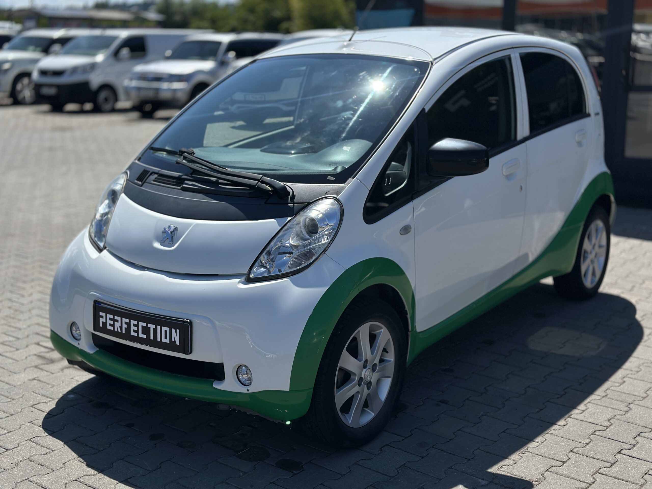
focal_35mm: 48
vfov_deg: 30.3
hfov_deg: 39.7
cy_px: 244
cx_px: 326
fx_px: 904
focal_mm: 6.86
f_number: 1.78
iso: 100
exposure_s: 1/12048
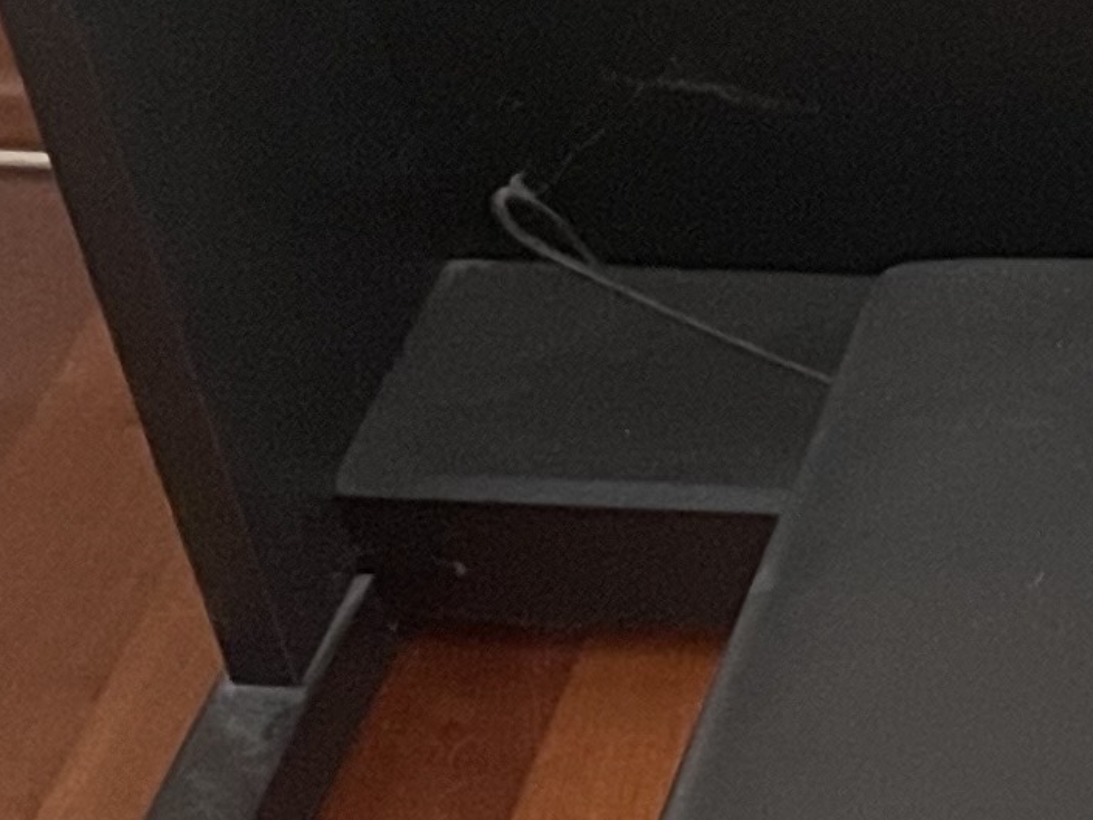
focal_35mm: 143
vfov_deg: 10.4
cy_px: 188
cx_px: 1921
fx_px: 4516
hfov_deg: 12.7
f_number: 1.6
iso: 640
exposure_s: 1/36
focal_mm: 5.1
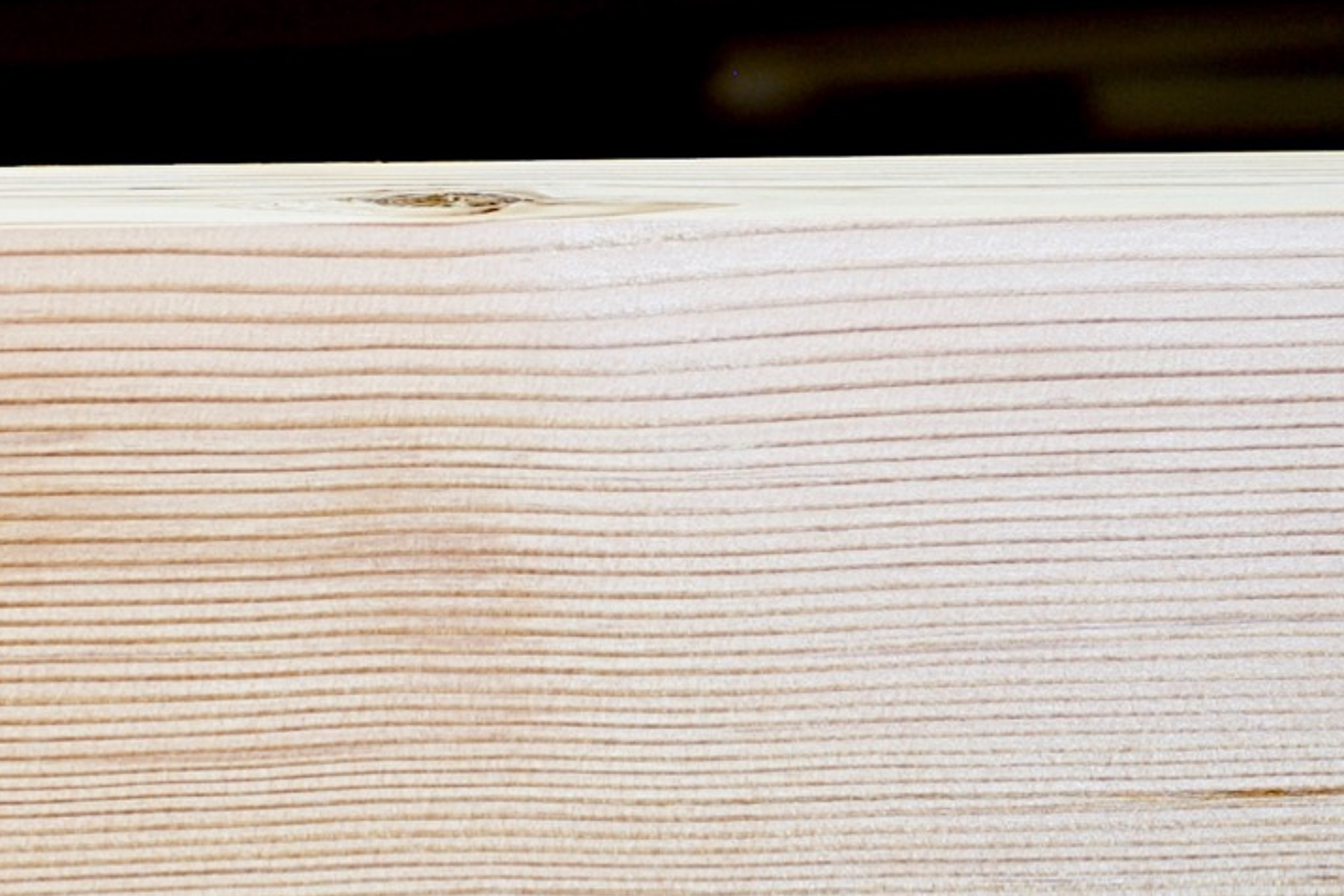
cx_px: 786
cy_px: 887
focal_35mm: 302
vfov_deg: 4.5
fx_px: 11276
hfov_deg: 6.8
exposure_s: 1/45
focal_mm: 90
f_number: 4
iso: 200
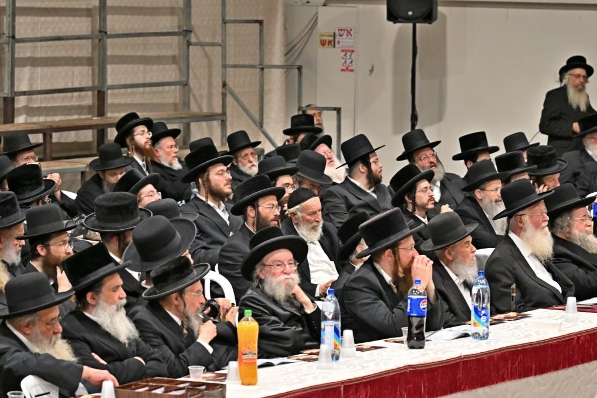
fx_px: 3002
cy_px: 199
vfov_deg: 7.6
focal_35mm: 181
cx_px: 298
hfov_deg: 11.4
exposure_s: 1/200
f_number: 4
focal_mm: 120
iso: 1250
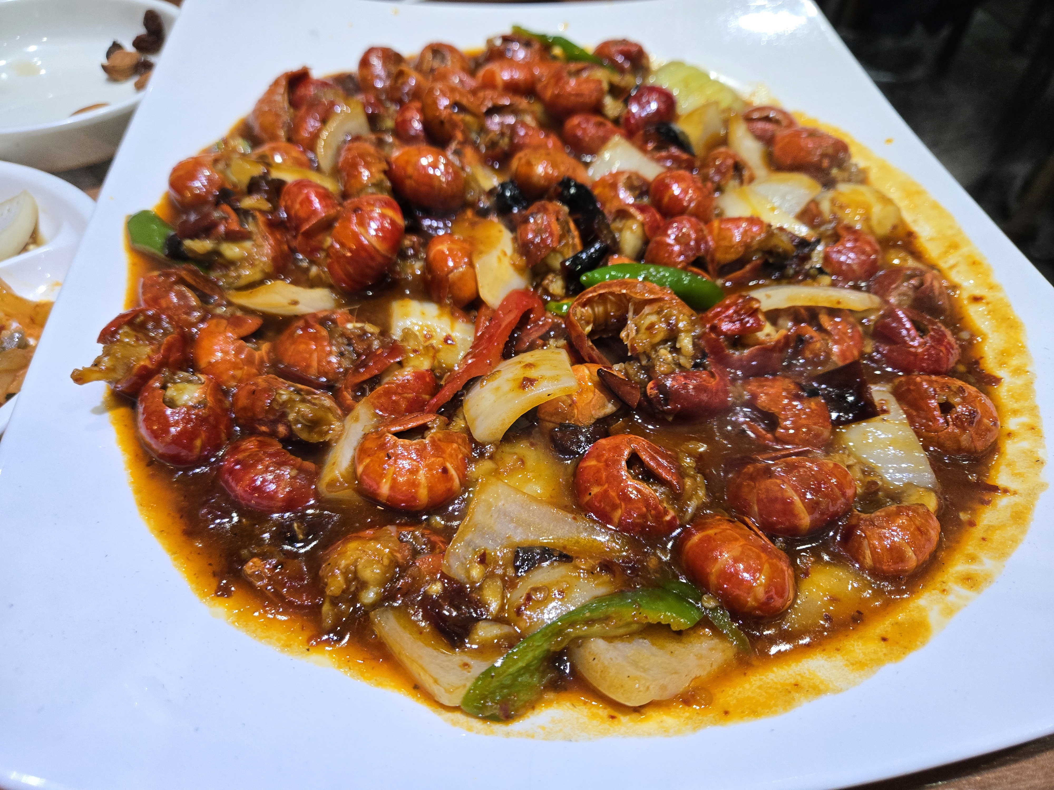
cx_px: 527
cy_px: 395
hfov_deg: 73.9
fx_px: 700
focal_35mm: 23
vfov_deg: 58.9
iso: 200
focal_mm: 5.4
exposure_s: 1/120
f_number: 1.8
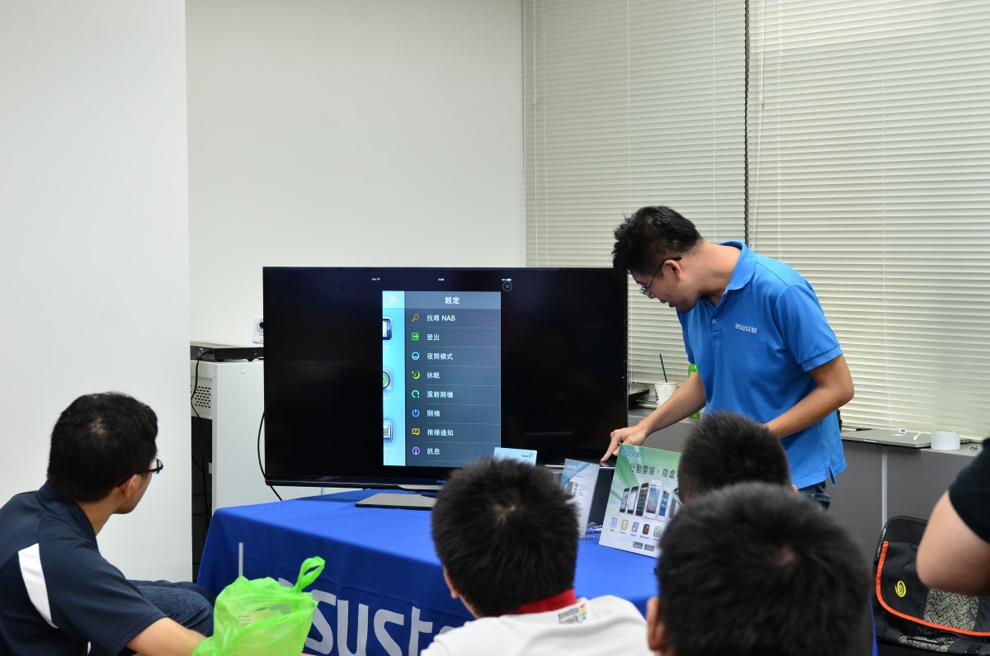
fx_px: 2058
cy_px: 328
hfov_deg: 27.0
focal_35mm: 75
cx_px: 495
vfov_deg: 18.1
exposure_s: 1/60
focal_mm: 50
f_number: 6.3
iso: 800
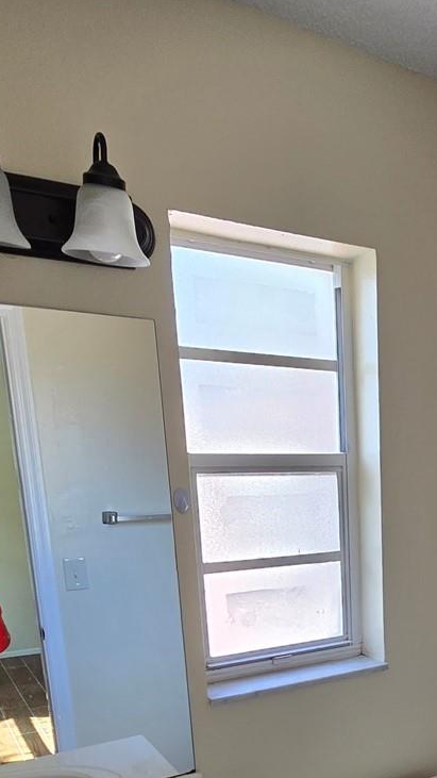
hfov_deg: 35.4
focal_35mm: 31
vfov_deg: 58.1
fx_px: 639
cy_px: 617
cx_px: 400
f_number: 2.2
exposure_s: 1/60
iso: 80
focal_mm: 2.2
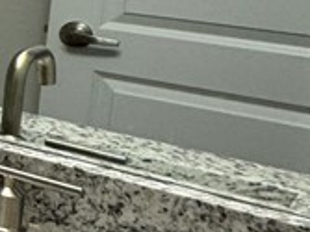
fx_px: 770
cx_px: -594
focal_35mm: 86
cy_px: -45
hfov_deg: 11.9
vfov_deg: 16.5
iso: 160
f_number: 2.2
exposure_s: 1/120
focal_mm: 2.22
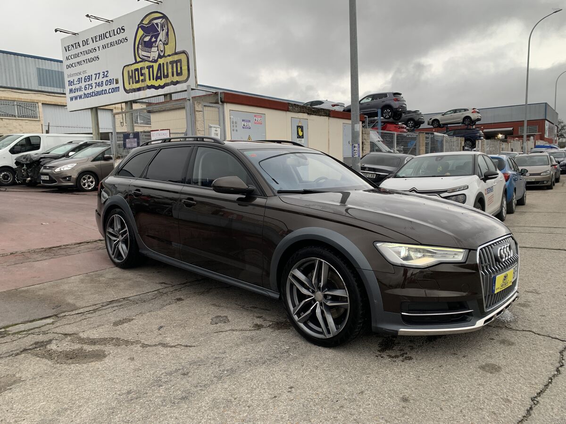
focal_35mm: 26
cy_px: 212
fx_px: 425
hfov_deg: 67.3
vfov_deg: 53.1
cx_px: 283
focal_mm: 4.25
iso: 32
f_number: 1.8
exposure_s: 1/122
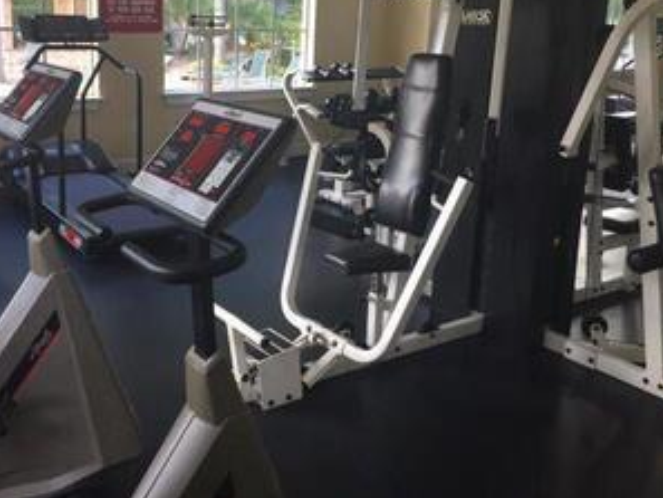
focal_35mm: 39
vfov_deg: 36.6
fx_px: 747
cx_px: 246
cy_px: 181
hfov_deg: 47.4
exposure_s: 1/30
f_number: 2.2
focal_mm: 4.15
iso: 32
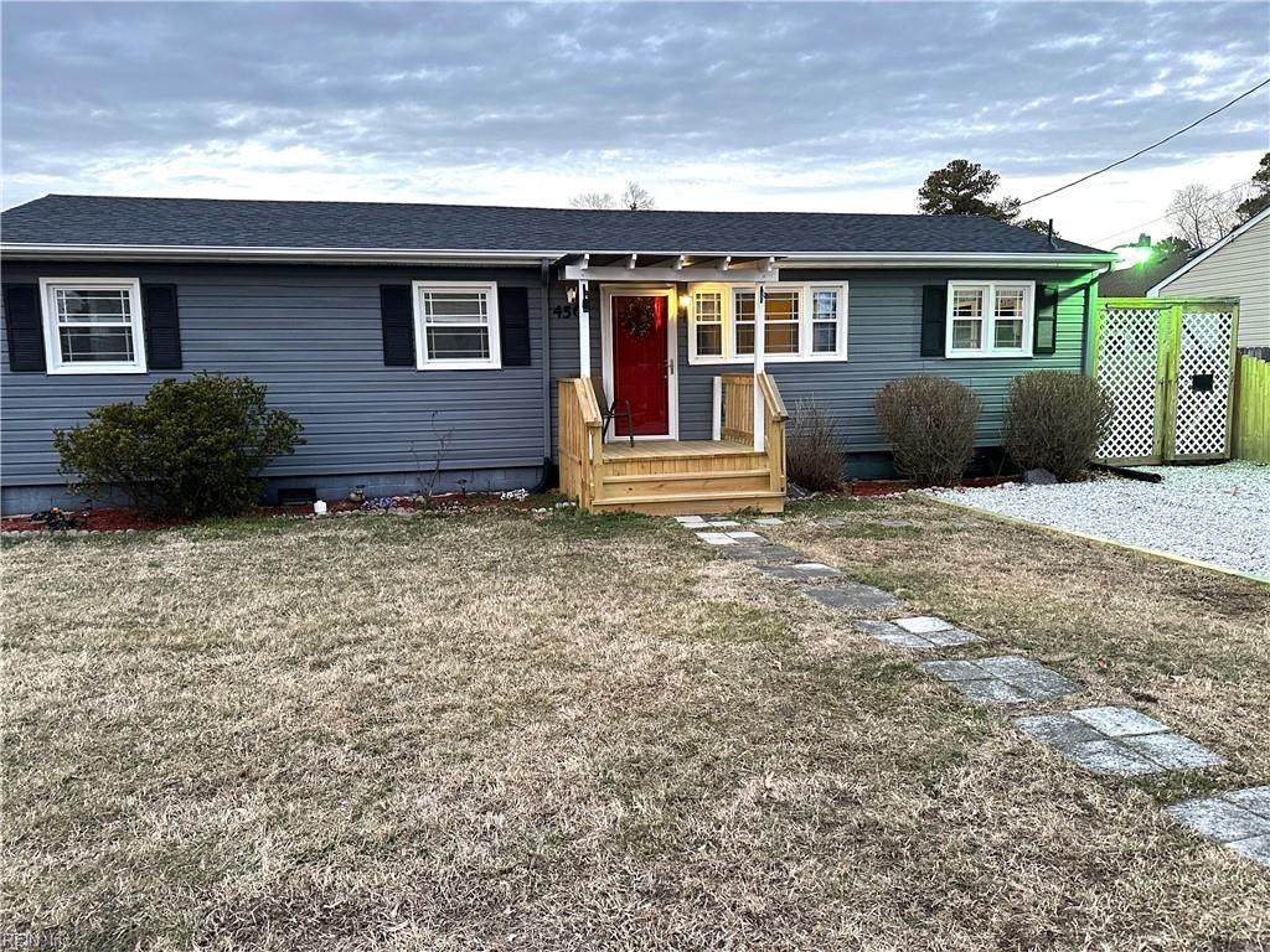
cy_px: 476
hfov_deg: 71.6
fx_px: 881
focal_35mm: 24
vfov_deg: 56.8
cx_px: 635
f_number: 1.78
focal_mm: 6.86
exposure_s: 1/60
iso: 320
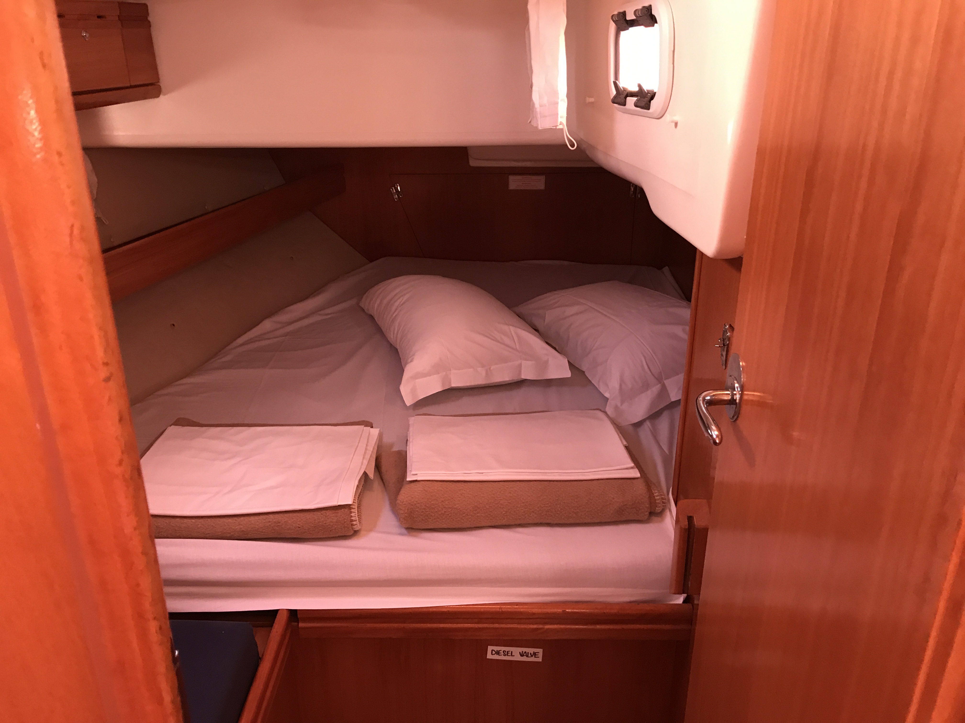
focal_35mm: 28
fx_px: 781
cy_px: 362
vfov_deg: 49.7
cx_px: 482
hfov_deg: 63.4
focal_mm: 3.99
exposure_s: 1/15
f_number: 1.8
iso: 50
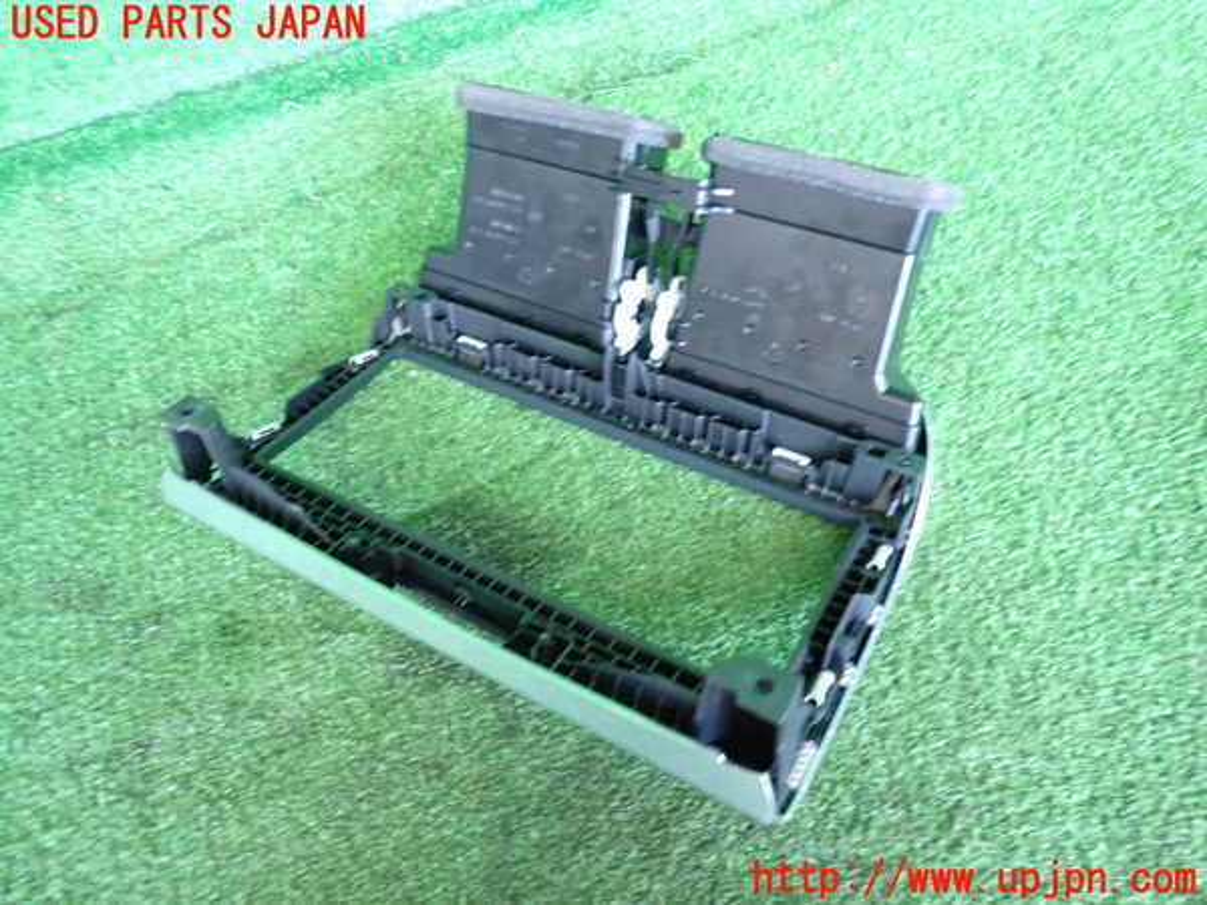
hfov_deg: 69.4
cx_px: 604
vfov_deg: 54.9
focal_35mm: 25
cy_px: 452
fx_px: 872
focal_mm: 4.5
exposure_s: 1/30
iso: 640
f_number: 2
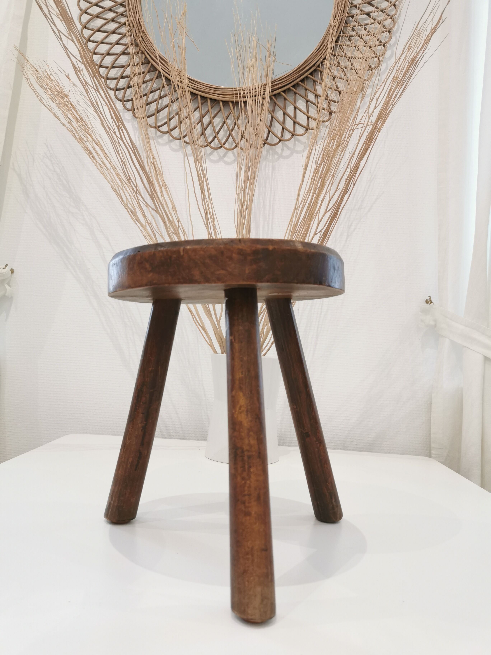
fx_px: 511
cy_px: 328
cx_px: 246
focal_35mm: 27
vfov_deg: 65.3
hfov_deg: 51.4
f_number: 1.8
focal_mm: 5.58
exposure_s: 1/100
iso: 200
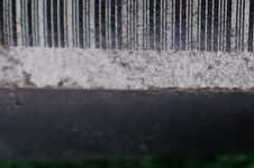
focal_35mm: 83
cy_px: -29
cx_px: 246
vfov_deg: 15.8
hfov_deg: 23.6
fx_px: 585
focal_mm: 5.4
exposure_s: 1/125
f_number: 2.3
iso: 250
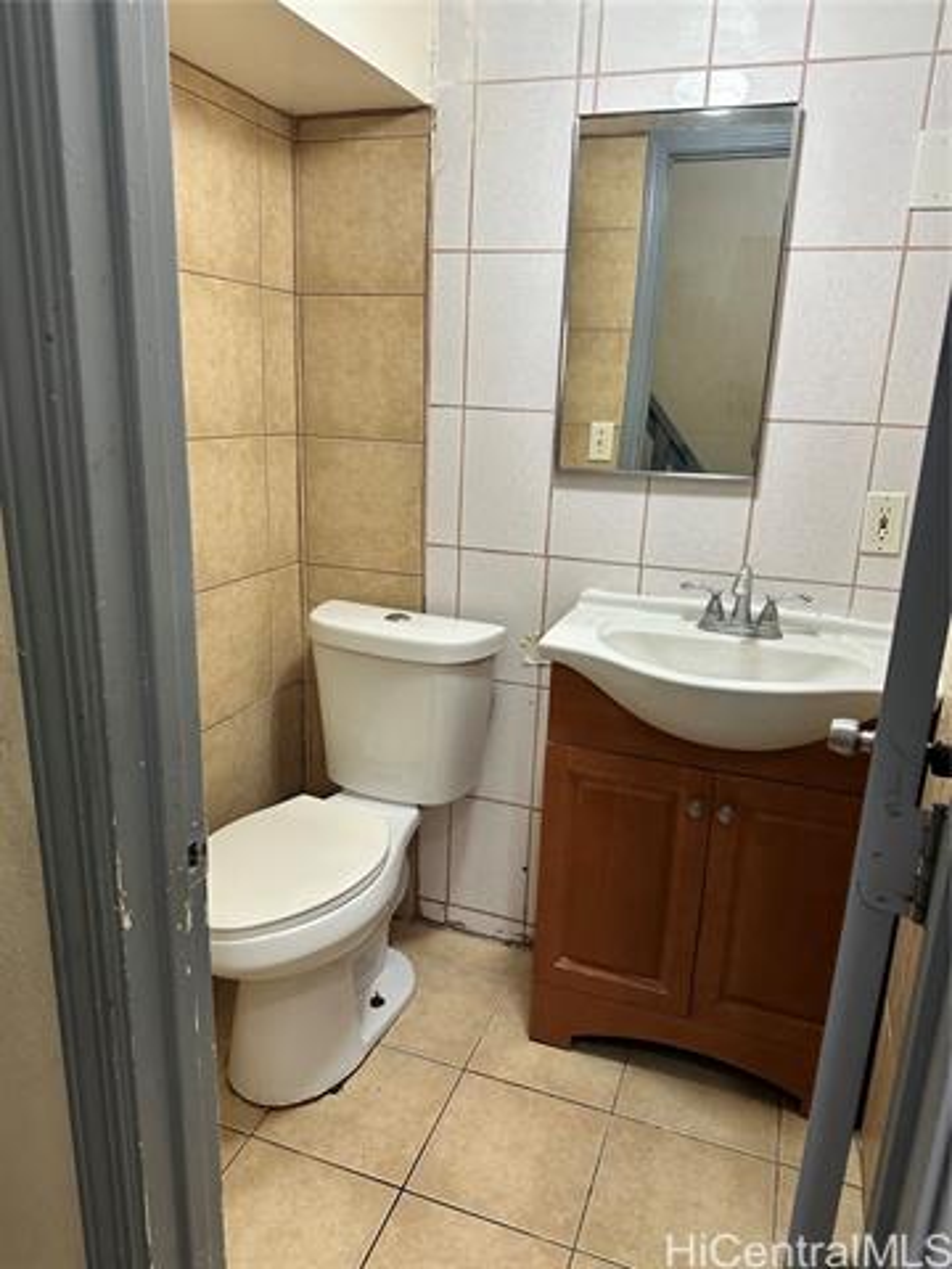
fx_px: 880
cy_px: 634
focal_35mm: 24
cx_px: 476
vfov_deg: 71.6
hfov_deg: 56.8
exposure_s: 1/60
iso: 200
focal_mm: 6.86
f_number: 1.78
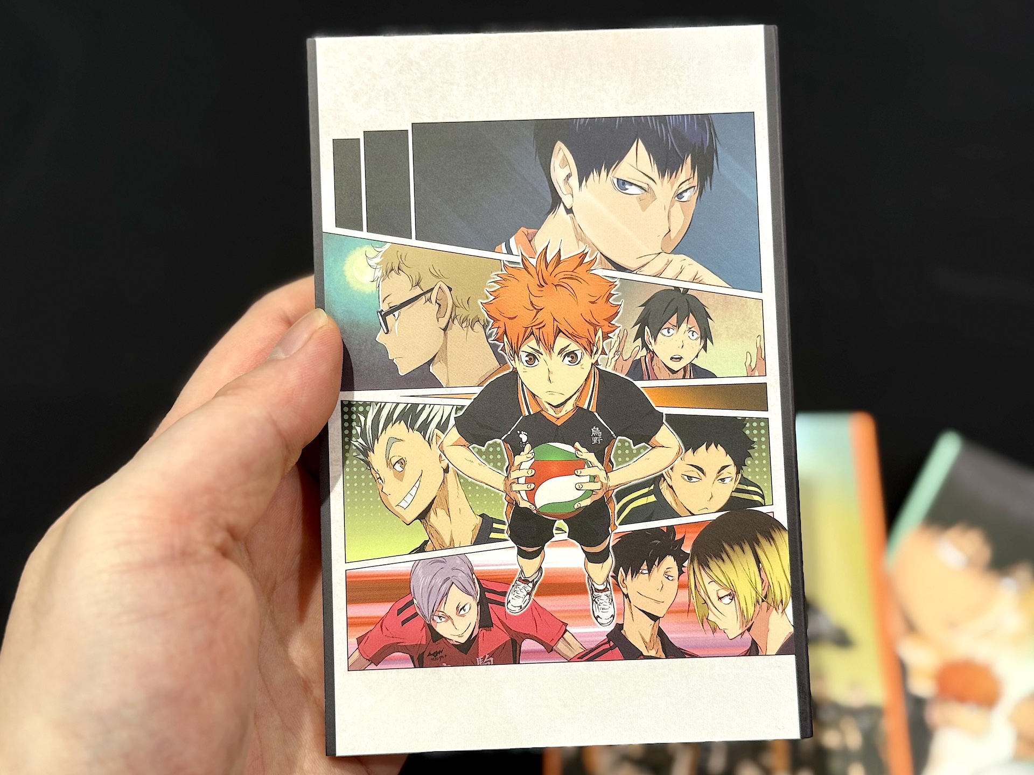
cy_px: 388
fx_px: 1434
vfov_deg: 30.3
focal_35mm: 48
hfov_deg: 39.7
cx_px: 517
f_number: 1.78
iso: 50
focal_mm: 6.76
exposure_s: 1/50
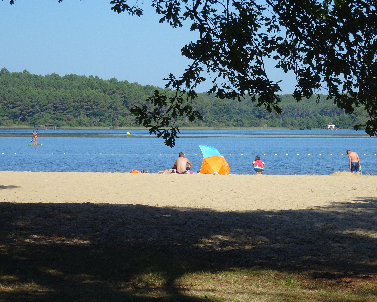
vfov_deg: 10.6
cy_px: 120
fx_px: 1618
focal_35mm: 145
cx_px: 218
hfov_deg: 13.3
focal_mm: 18.53
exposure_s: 1/500
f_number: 5
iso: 80
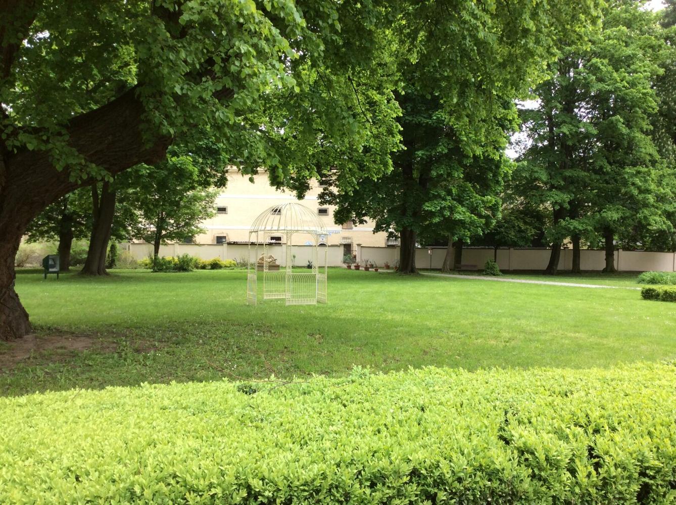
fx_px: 624
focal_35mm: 32
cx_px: 338
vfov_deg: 44.0
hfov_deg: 56.9
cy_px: 252
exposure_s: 1/349
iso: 32
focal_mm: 3.3
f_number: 2.4
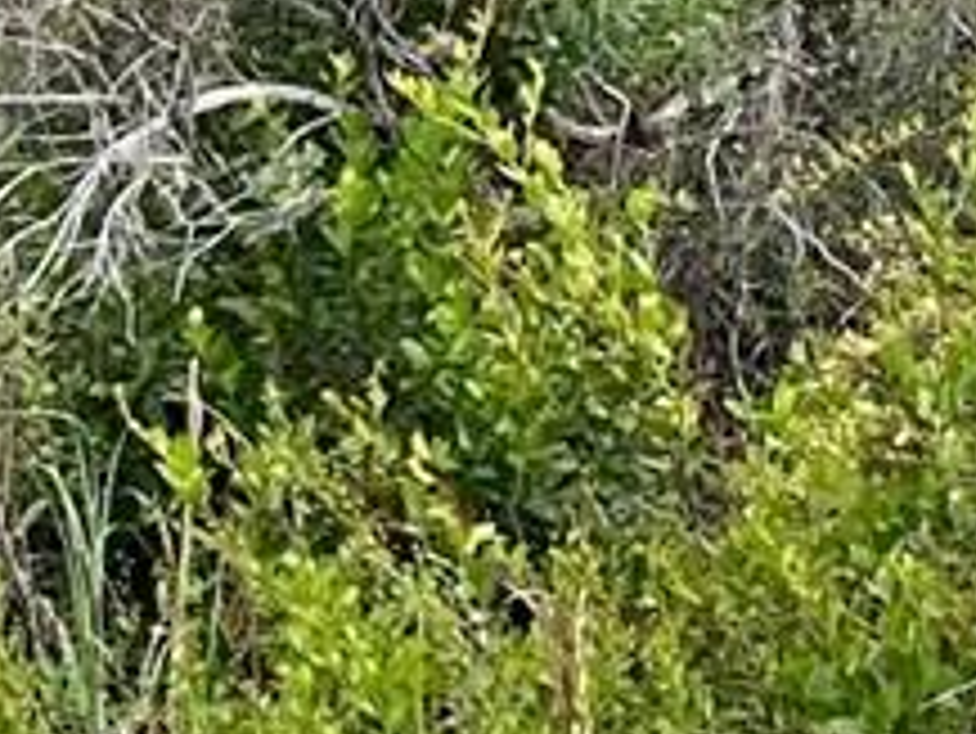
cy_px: -860
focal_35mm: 192
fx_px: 5416
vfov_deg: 7.4
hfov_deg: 8.4
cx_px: 3045
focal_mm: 5.1
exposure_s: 1/569
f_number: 1.6
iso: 50
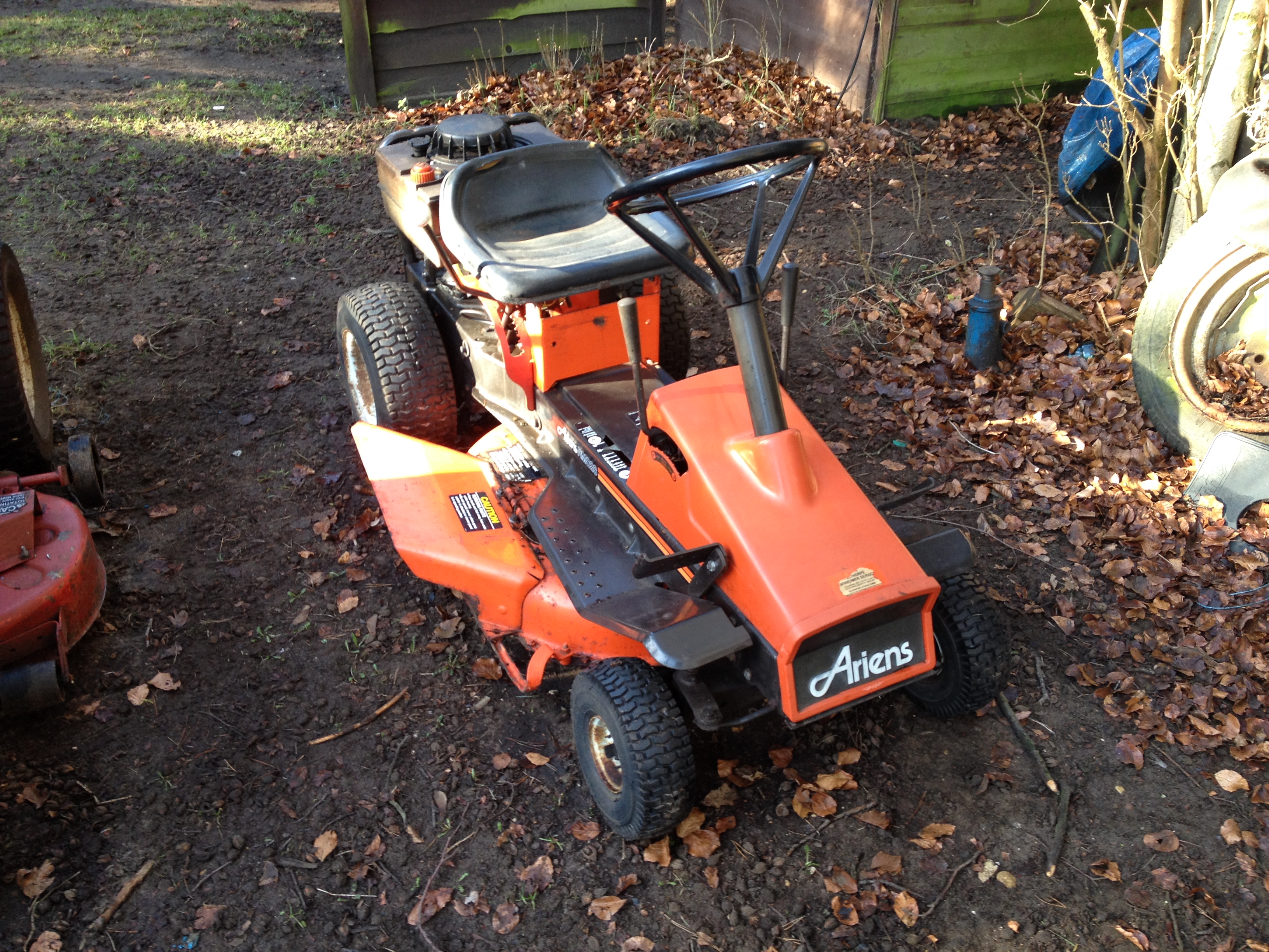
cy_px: 476
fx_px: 1283
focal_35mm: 35
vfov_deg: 40.7
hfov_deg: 52.6
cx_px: 634
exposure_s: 1/40
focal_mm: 4.28
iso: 64
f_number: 2.4
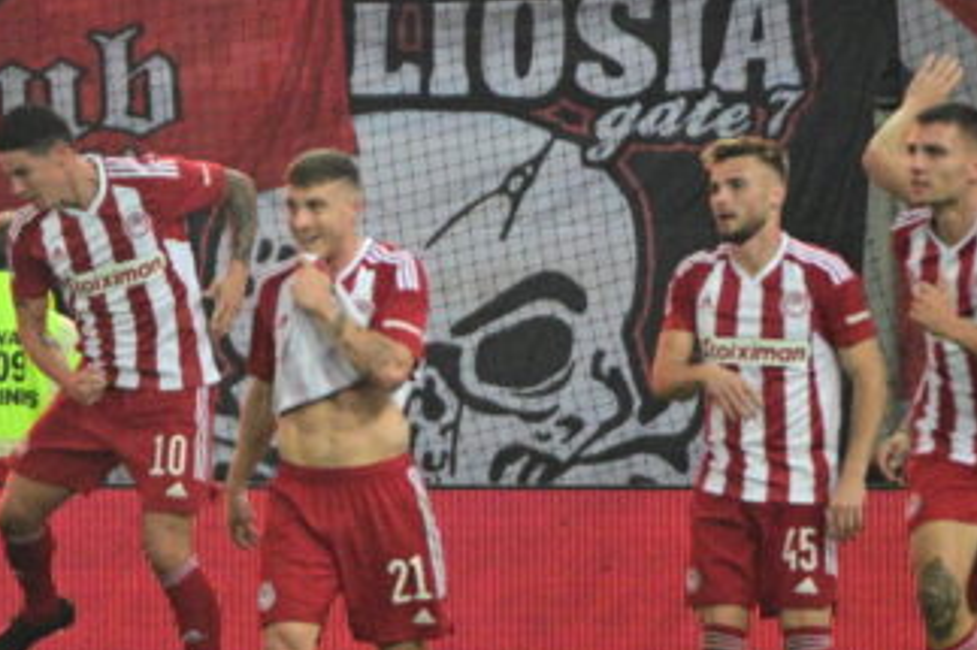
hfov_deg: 2.8
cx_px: 342
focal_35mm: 743
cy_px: 357
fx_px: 20153
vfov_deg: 1.8
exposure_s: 1/1250
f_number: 4
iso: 3200
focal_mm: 400
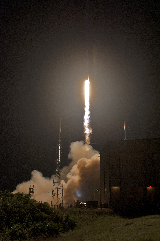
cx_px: 80
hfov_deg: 27.0
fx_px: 334
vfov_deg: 39.6
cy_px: 120
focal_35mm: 50
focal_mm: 50
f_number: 5.6
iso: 400
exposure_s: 1/1000
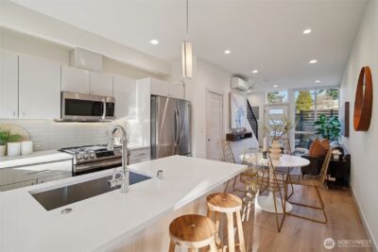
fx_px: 168
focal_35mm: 16
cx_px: 189
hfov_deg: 96.7
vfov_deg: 73.8
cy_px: 126
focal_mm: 16
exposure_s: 1/80
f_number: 8
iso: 1600
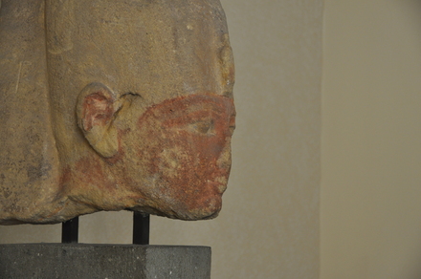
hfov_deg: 22.7
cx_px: 210
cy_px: 140
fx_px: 1051
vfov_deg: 15.1
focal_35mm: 90
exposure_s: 1/25
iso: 800
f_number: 4.8
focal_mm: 60
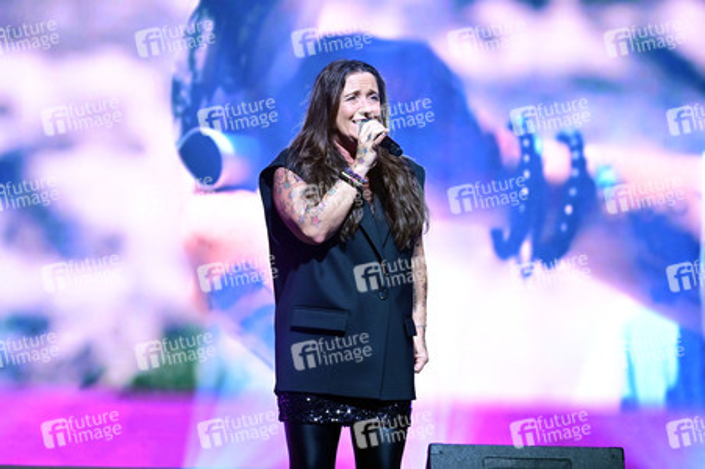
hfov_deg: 10.3
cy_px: 234
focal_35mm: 200
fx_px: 3914
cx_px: 352
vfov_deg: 6.9
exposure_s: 1/320
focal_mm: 200
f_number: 4.5
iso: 2500
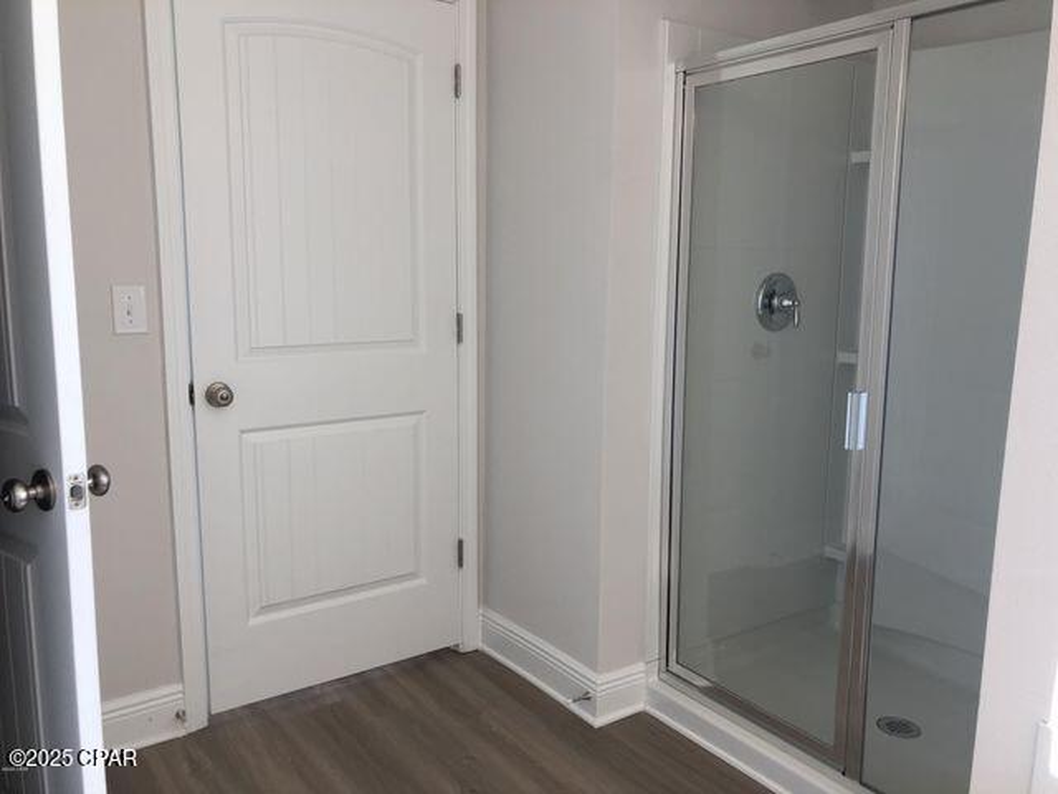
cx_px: 529
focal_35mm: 28
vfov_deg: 49.7
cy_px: 397
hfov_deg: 63.4
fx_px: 856
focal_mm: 3.99
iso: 64
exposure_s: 1/120
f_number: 1.8
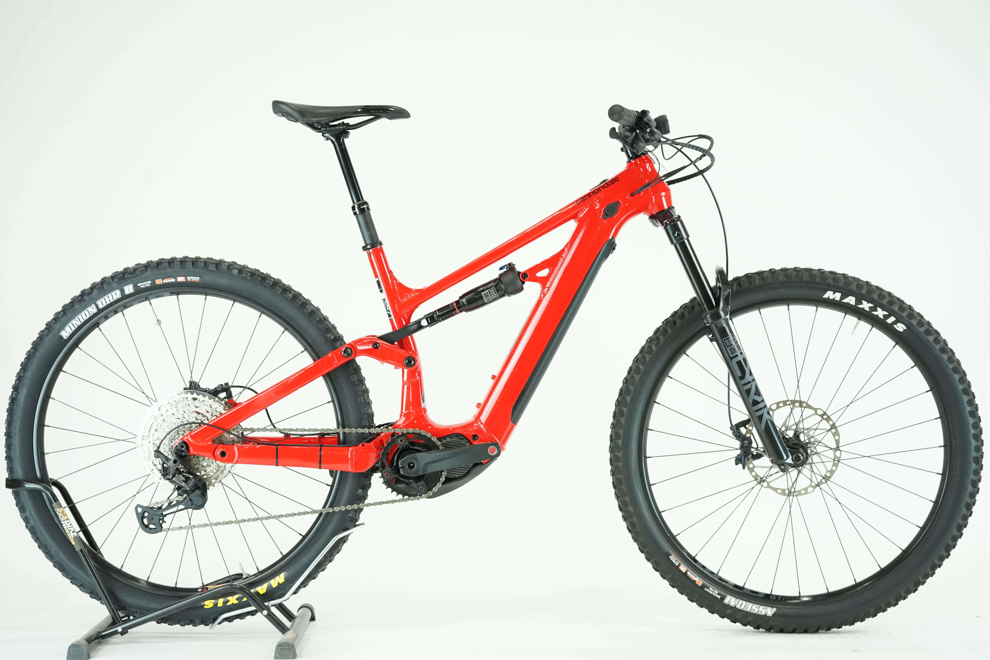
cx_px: 495
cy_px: 330
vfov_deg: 24.2
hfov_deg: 35.6
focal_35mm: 56
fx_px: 1540
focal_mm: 56
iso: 2000
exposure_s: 1/200
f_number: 5
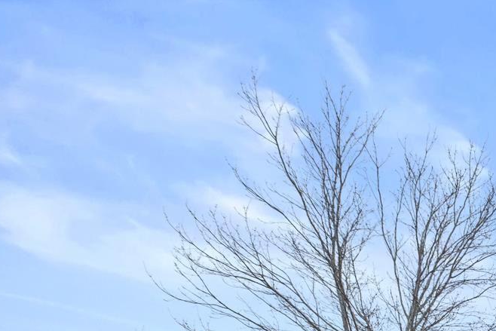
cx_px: 863
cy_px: 555
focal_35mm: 57
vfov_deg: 19.3
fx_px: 785
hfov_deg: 22.6
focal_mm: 10
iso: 800
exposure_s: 1/100
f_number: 5.6
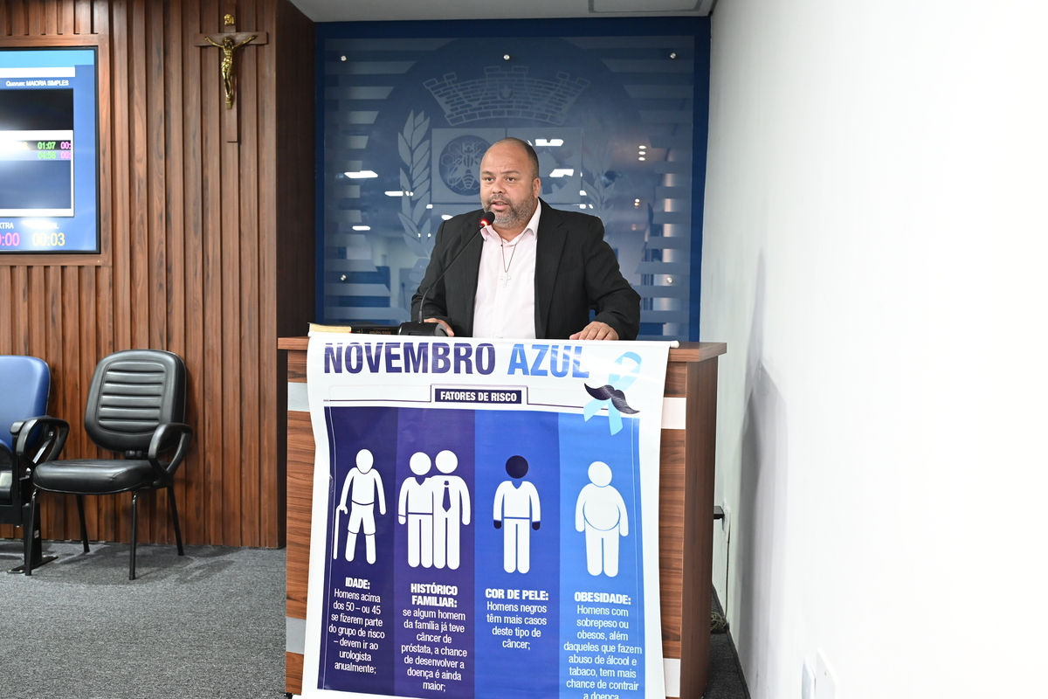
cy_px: 350
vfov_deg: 35.1
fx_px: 1106
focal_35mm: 38
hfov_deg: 50.7
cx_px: 524
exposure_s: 1/80
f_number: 4
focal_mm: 38
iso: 3200
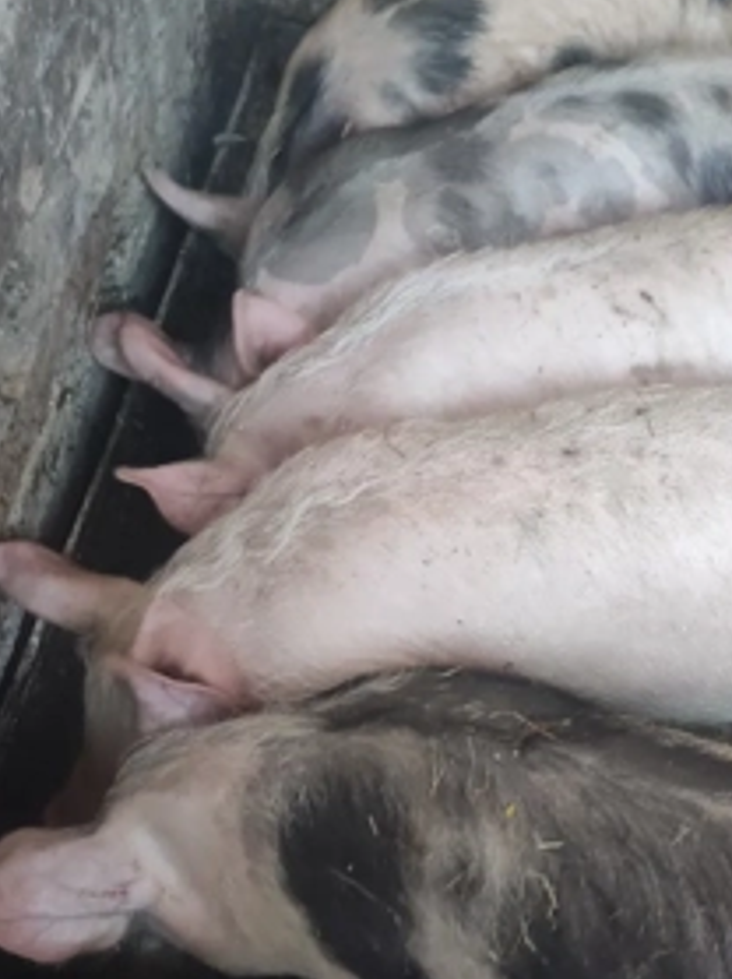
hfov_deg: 39.4
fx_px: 1017
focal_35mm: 36
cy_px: 563
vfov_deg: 51.2
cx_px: 436
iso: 400
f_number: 1.89
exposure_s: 1/62.1
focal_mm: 5.43
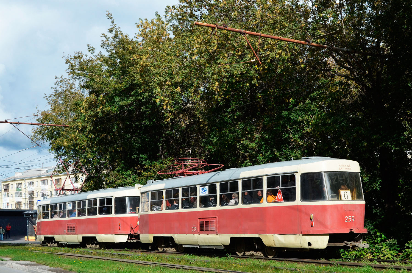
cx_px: 206
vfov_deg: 28.0
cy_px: 136
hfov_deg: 41.2
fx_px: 548
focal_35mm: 48
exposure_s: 1/1600
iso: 400
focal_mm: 32
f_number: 7.1
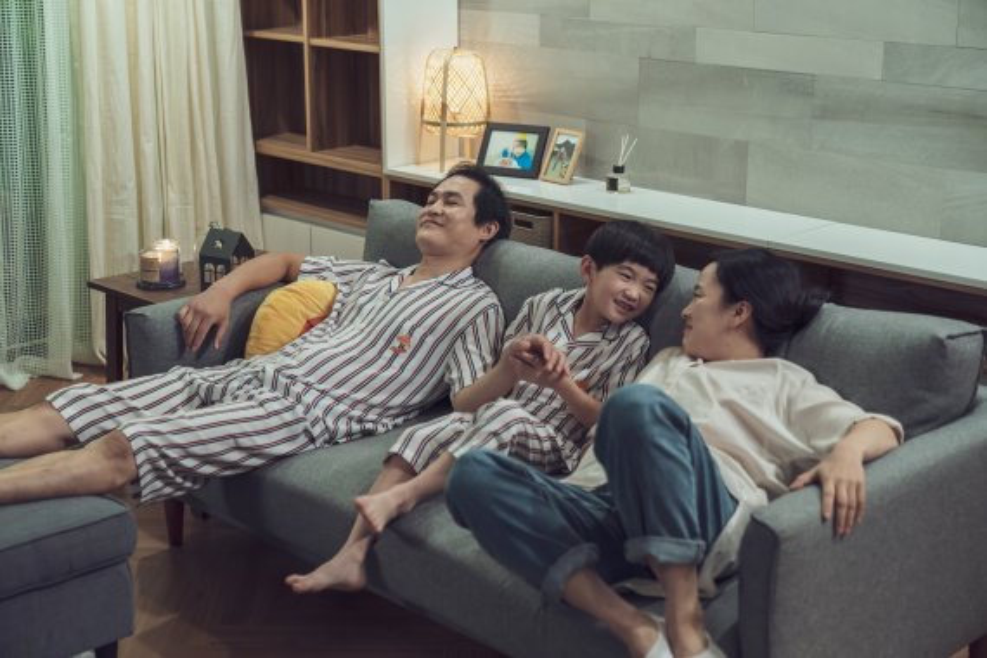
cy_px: 329
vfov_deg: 24.6
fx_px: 1508
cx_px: 494
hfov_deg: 36.2
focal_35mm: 55
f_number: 2.8
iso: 1000
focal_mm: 55
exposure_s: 1/200
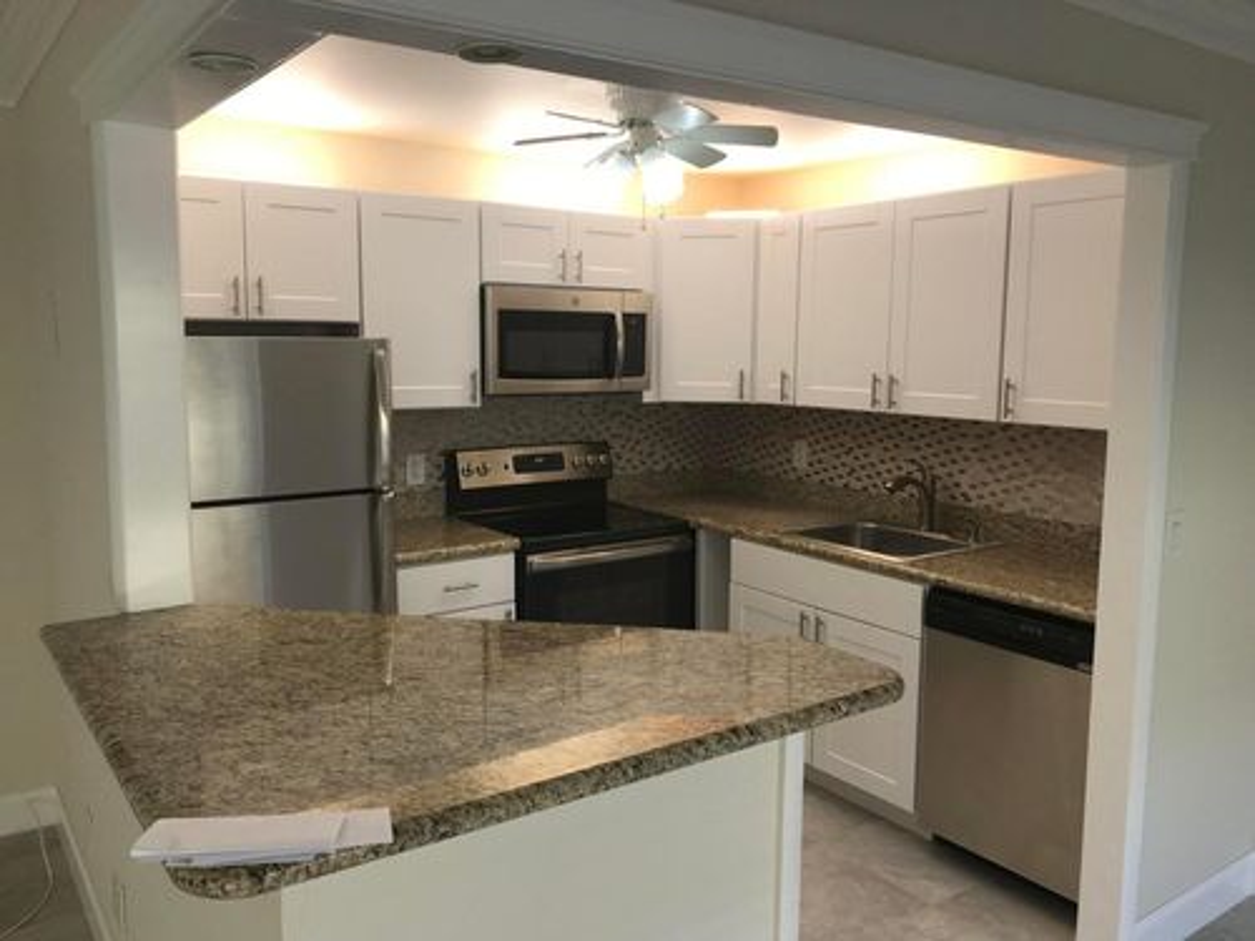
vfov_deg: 49.7
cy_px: 470
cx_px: 628
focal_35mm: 28
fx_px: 1015
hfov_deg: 63.4
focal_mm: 3.99
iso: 20
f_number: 1.8
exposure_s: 1/60
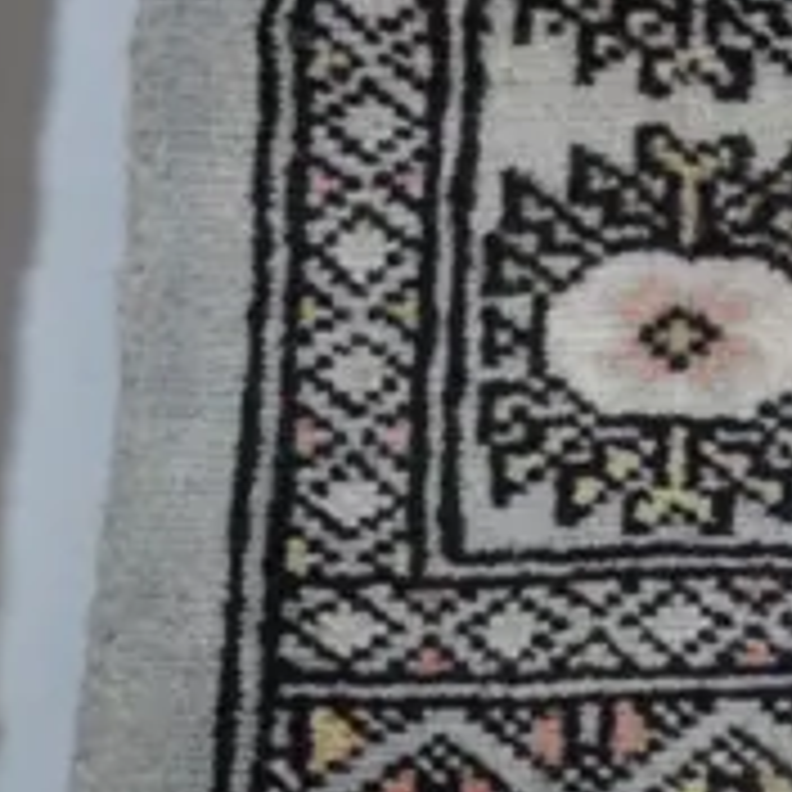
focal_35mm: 144
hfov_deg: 10.0
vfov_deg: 11.9
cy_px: -146
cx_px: 2115
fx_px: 3727
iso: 1000
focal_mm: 14
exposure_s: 1/60
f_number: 3.5
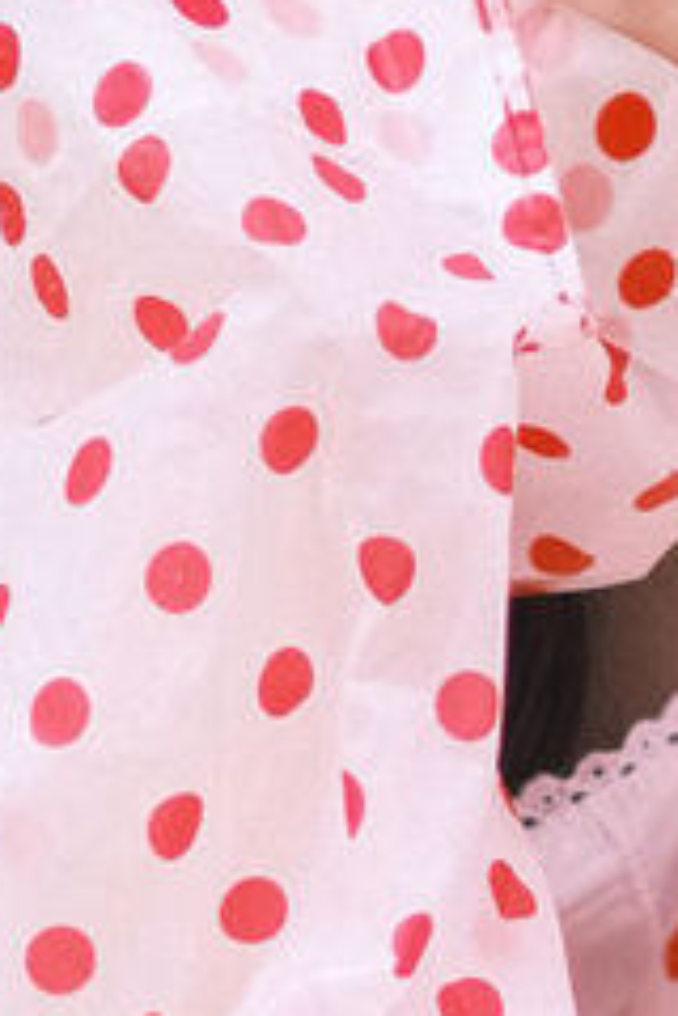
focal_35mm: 840
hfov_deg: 1.6
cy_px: 870
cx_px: 1042
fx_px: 23728
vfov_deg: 2.5
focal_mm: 85
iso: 800
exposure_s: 1/500
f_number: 1.6
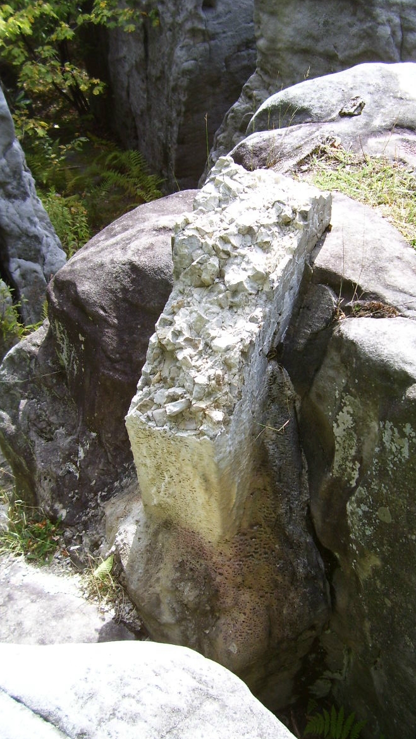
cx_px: 251
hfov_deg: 31.1
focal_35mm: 38
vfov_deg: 52.8
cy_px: 376
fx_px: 745
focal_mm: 5.6
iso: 80
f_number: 2.7
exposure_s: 1/350
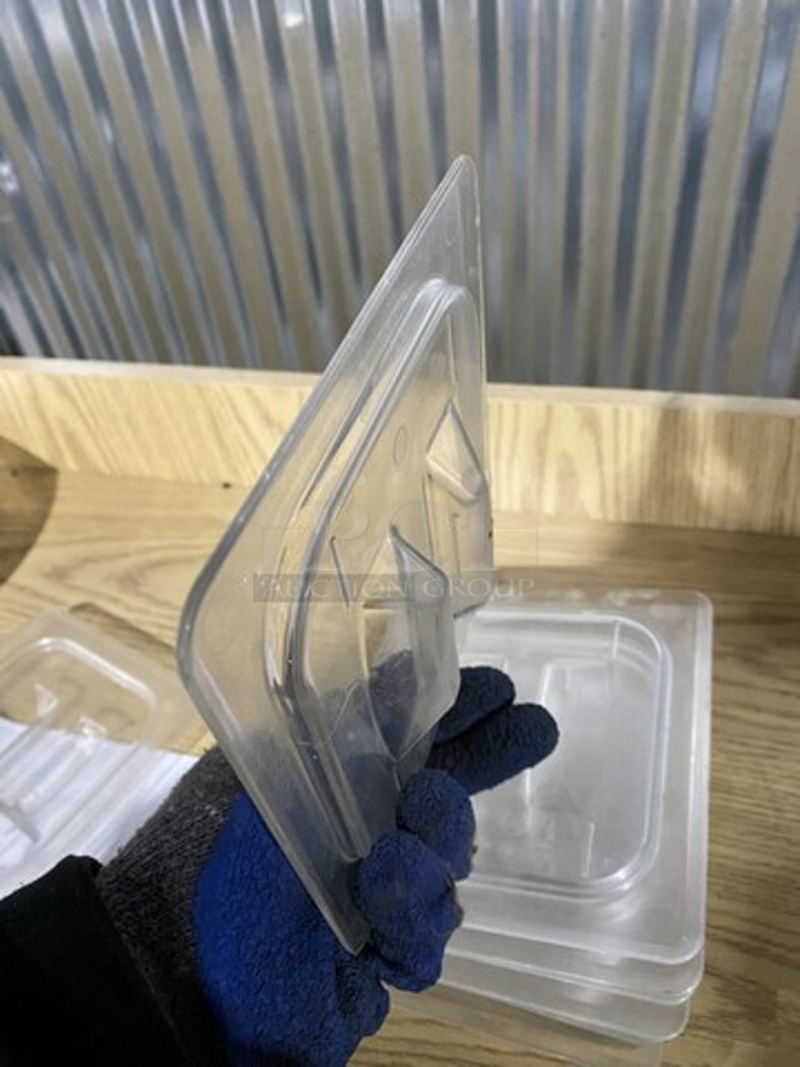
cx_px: 400
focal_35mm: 26
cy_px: 534
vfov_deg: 67.3
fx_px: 801
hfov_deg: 53.1
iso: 500
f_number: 1.8
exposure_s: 1/53
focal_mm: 4.25
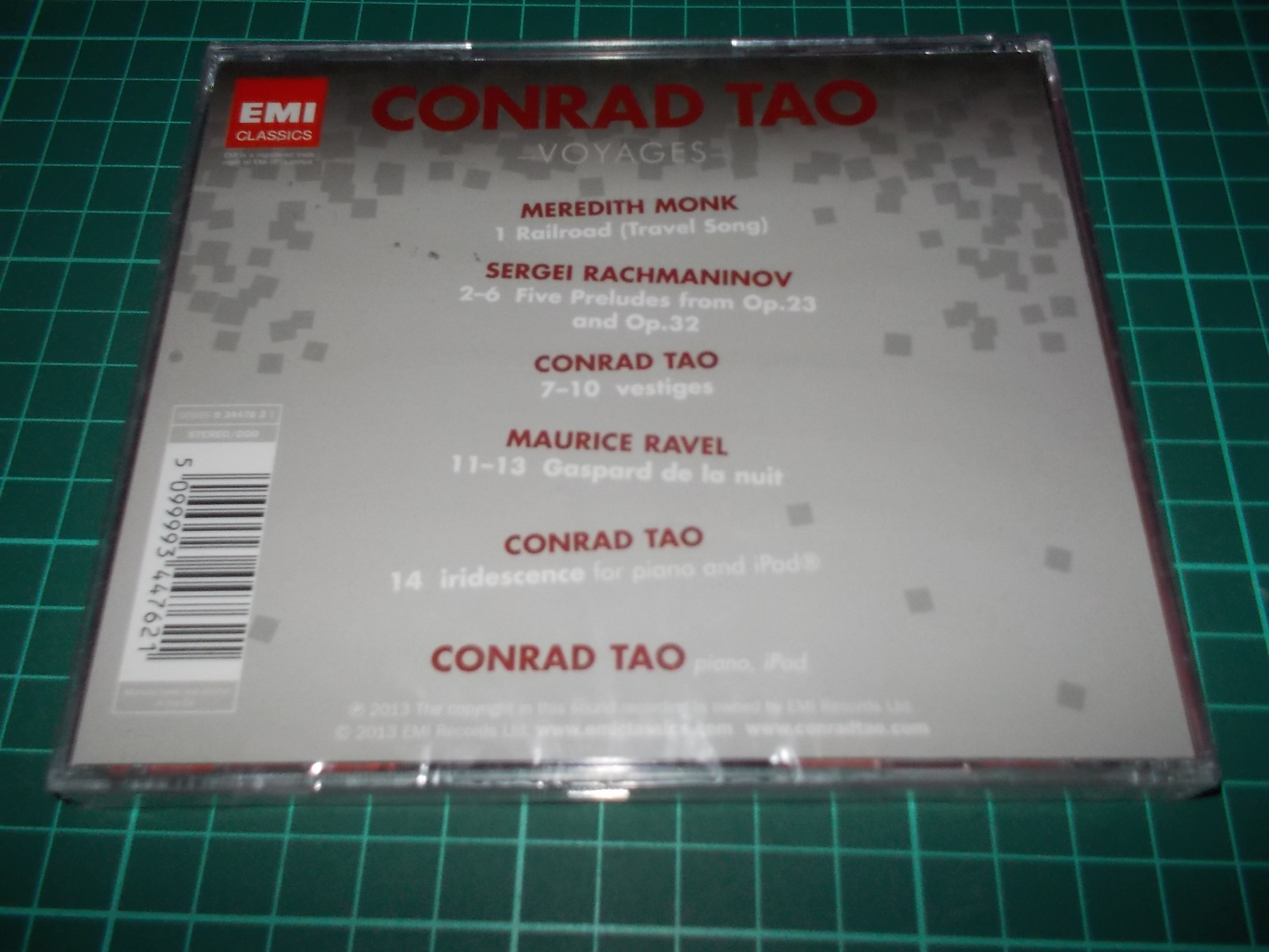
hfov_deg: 61.7
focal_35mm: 29
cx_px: 634
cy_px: 476
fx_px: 1063
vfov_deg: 48.2
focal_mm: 4.1
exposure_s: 1/30
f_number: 3.3
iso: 200
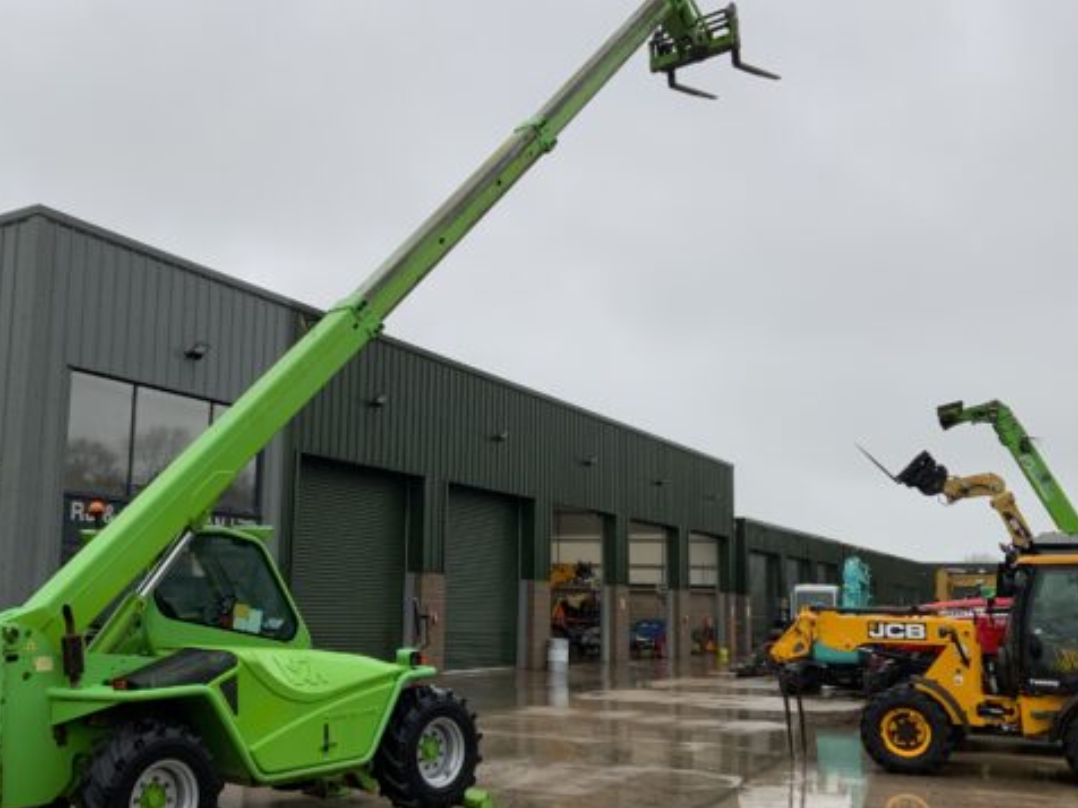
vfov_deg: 36.8
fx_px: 1215
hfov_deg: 47.5
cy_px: 435
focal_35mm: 39
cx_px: 419
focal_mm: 3
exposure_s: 1/122
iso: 25
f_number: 1.8
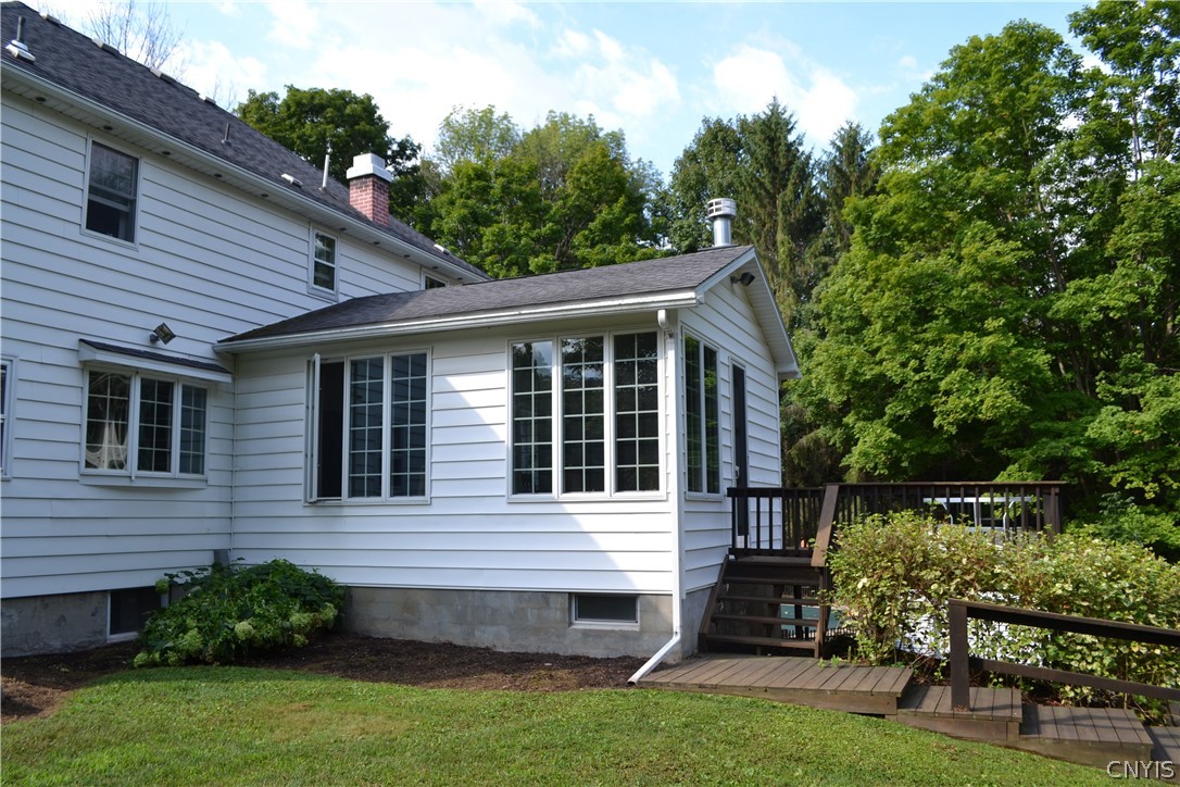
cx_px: 590
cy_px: 394
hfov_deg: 67.4
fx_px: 885
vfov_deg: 47.9
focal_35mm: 27
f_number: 6.3
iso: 100
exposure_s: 1/160
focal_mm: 18
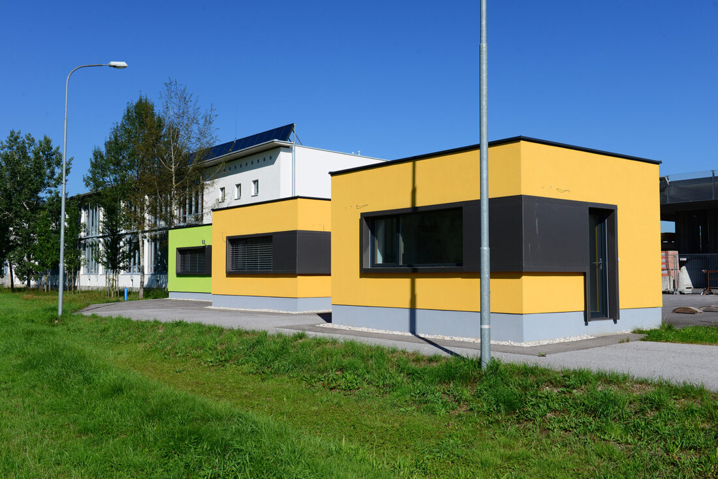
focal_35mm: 36
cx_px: 359
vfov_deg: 36.9
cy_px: 240
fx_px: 718
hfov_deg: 53.1
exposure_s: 1/400
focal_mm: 36
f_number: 10
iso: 125
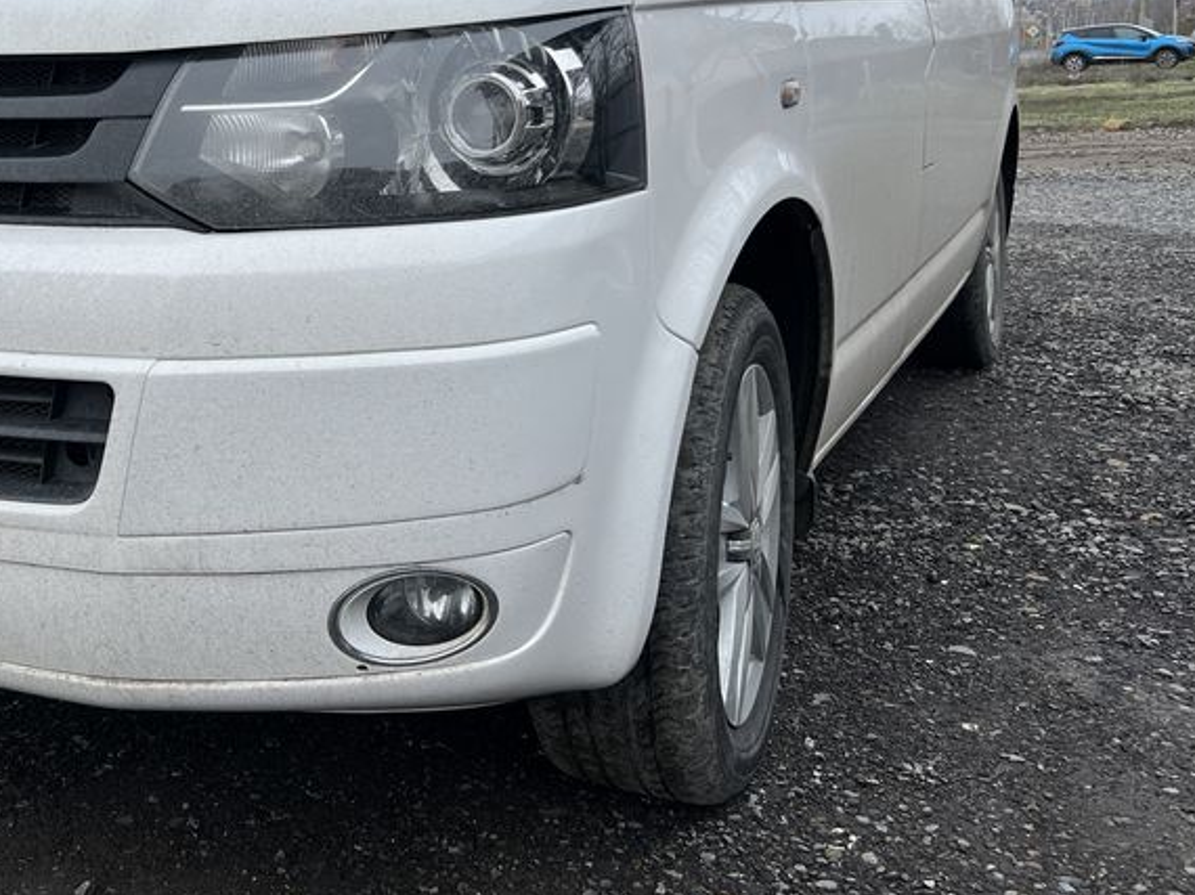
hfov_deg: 43.2
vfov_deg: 33.6
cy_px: 218
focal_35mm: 42
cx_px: 279
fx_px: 1449
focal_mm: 5.7
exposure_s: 1/1252
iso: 50
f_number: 1.5
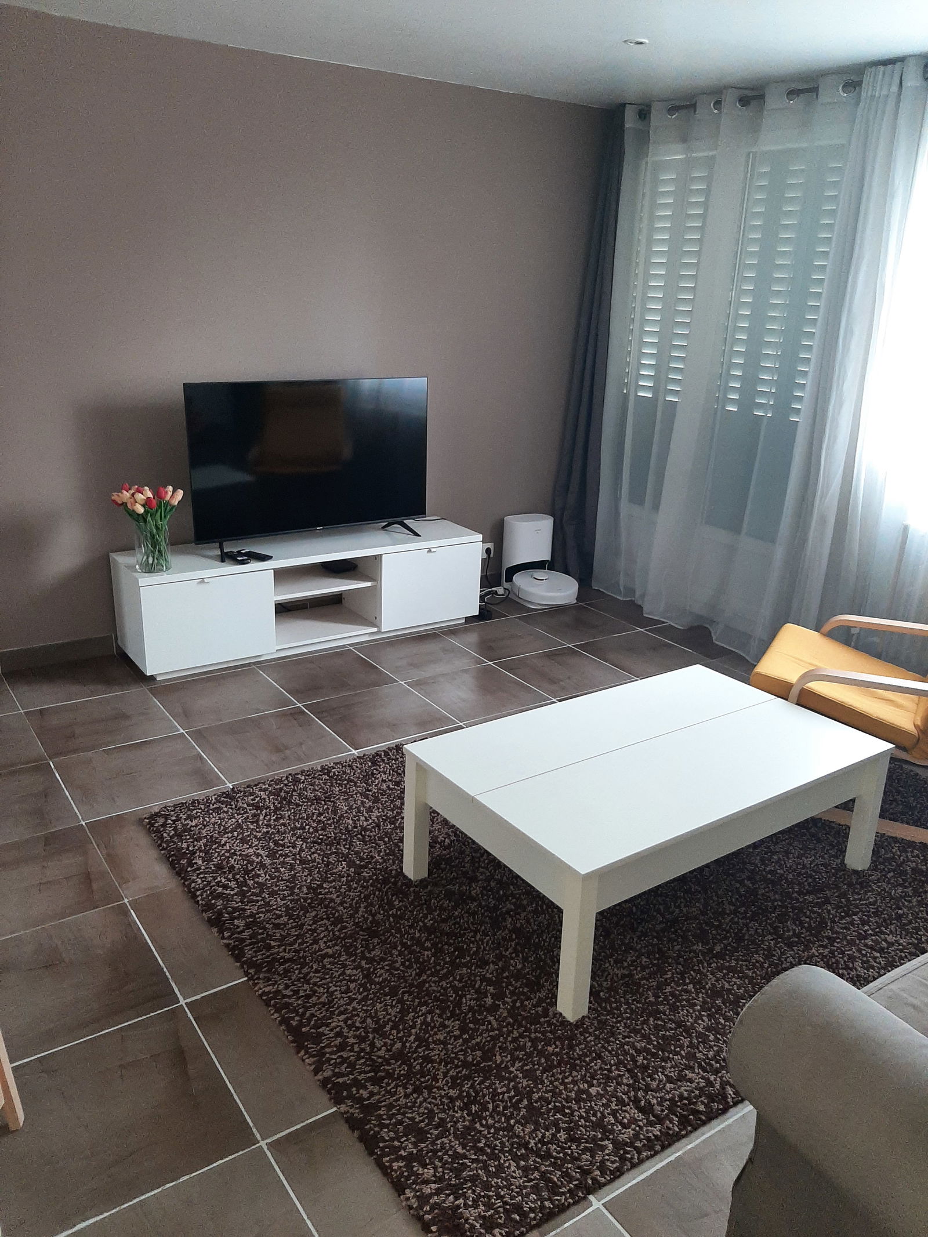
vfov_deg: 67.3
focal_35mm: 26
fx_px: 929
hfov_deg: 53.1
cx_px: 464
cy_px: 618
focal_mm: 3.93
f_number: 1.7
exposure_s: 1/60
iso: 200
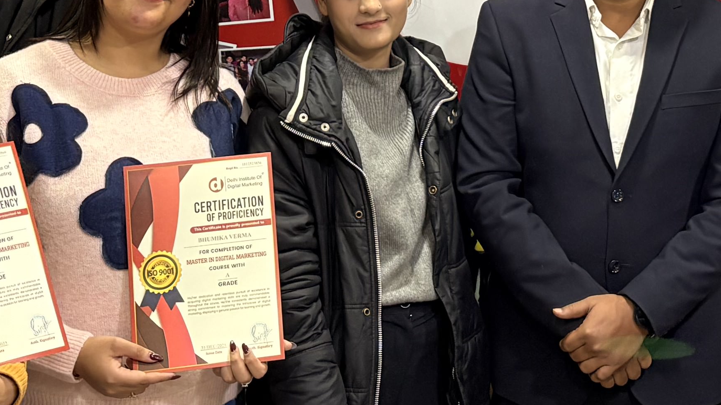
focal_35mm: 93
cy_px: -96
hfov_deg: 22.7
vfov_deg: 12.7
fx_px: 1778
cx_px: 531
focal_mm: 5.96
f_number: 1.6
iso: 200
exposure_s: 1/50
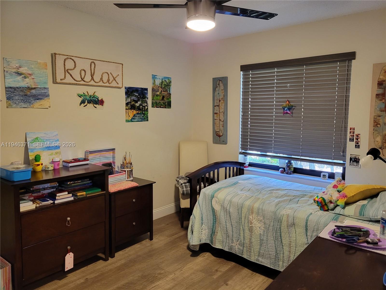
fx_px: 290
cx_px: 193
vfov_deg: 53.1
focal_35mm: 26
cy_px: 145
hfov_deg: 67.3
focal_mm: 5.4
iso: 320
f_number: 1.8
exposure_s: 1/40
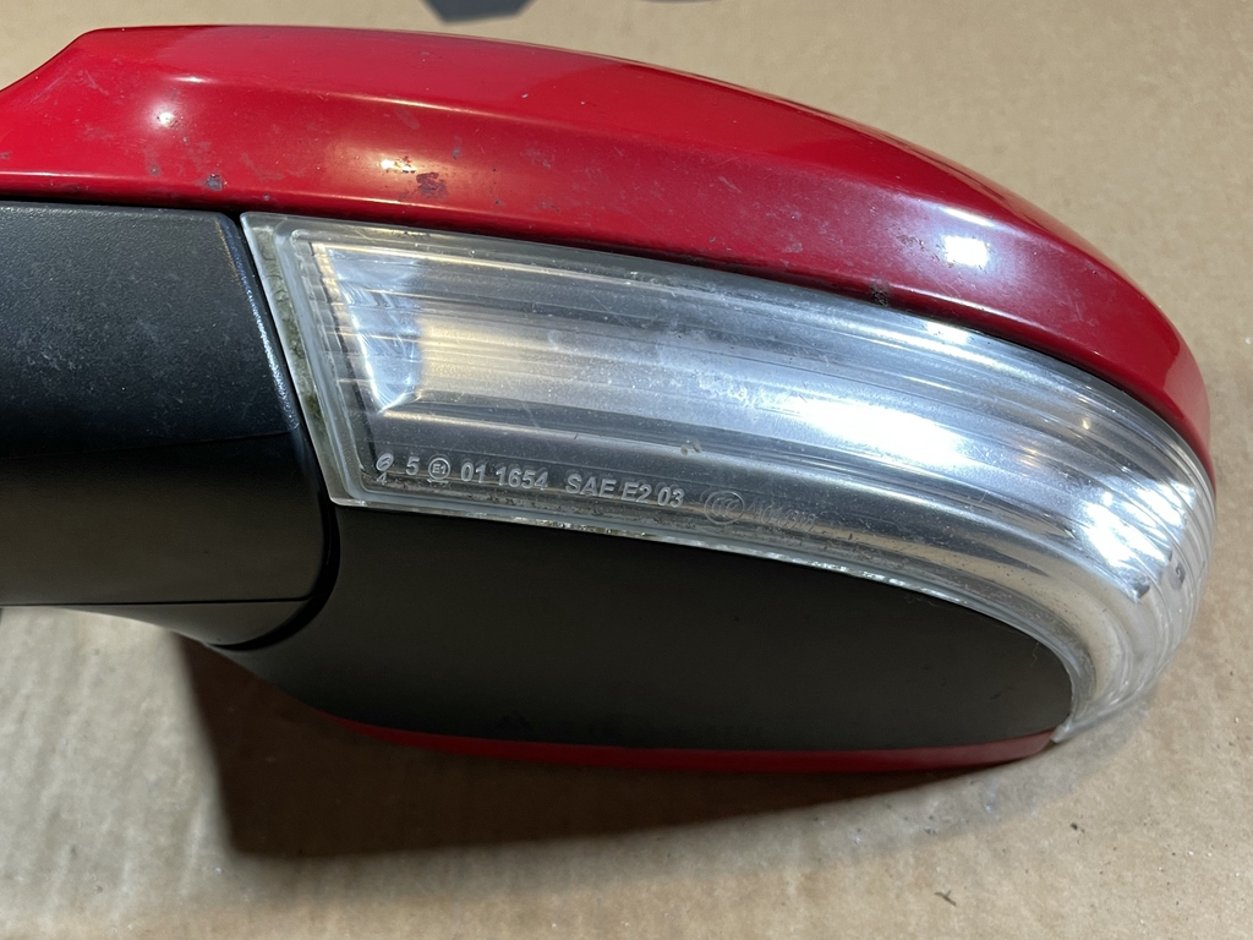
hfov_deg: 67.3
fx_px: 941
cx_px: 626
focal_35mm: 26
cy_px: 470
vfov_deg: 53.1
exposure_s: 1/50
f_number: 1.6
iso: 125
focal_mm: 5.1
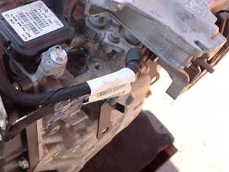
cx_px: 74
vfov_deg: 25.6
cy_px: 72
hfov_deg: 33.4
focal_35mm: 57
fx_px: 377
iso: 100
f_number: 2.3
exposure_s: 1/100
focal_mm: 5.4
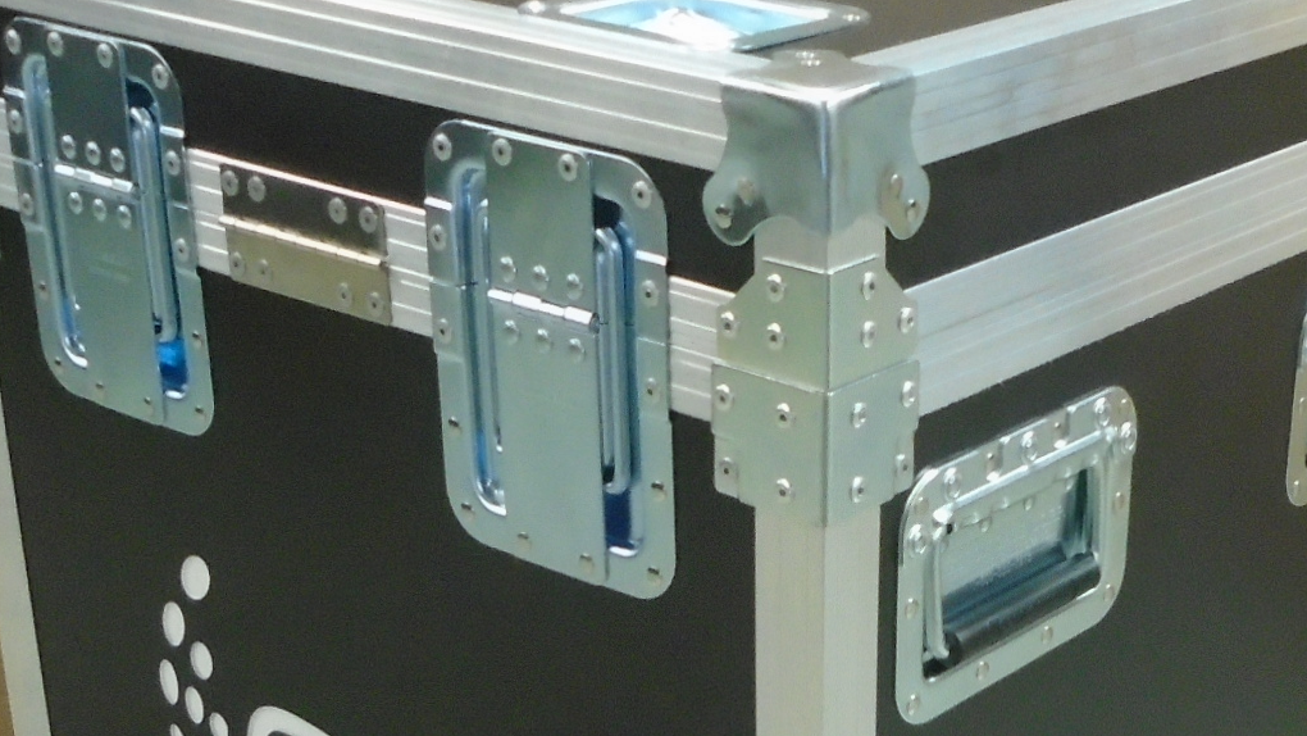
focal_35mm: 72
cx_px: 878
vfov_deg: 16.4
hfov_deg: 29.1
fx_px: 2496
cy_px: 749
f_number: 3.2
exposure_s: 1/30
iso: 400
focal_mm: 4.6
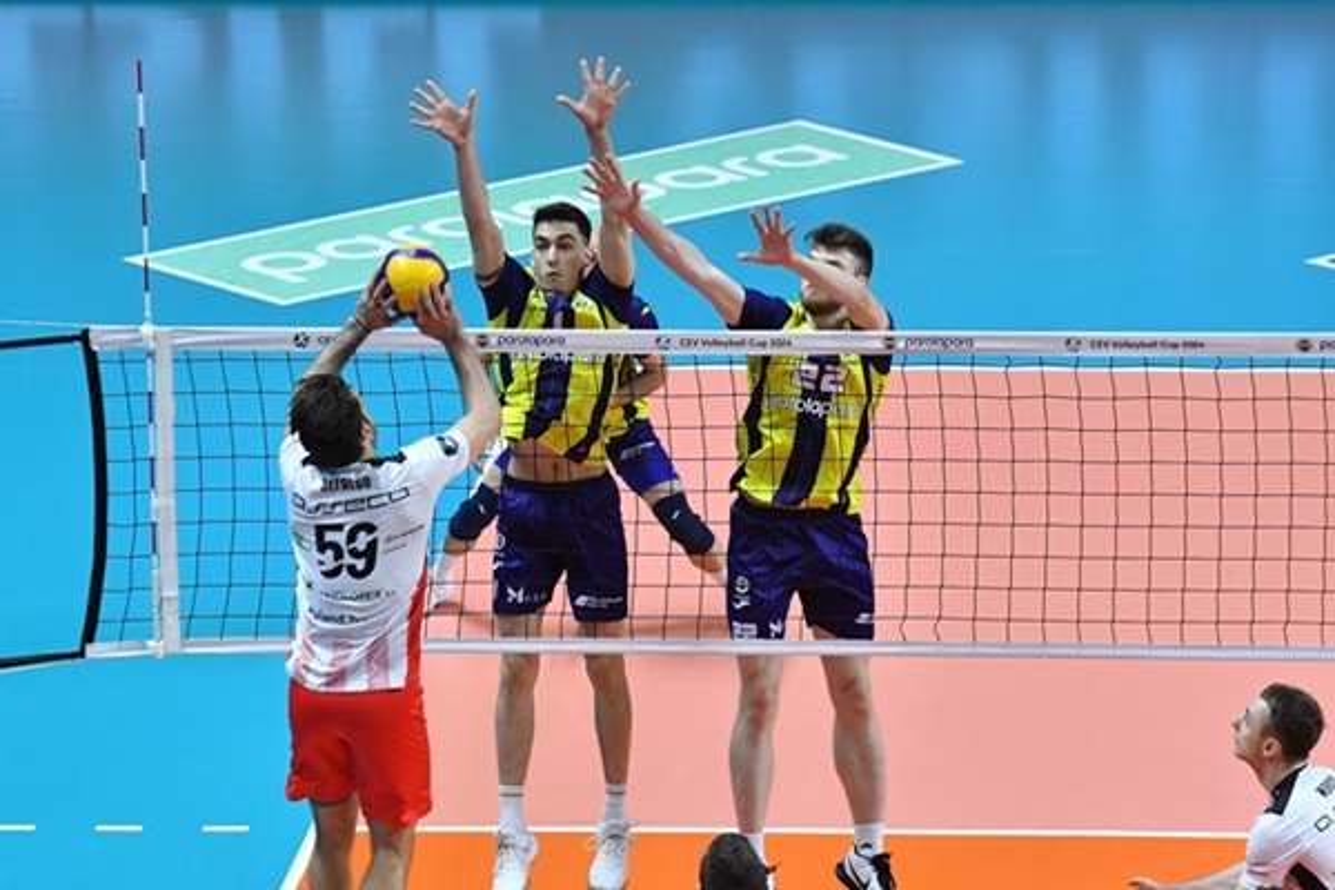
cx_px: 668
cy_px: 445
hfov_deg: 8.6
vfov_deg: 5.7
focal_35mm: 240
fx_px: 8899
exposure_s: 1/800
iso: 2000
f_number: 4
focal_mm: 160
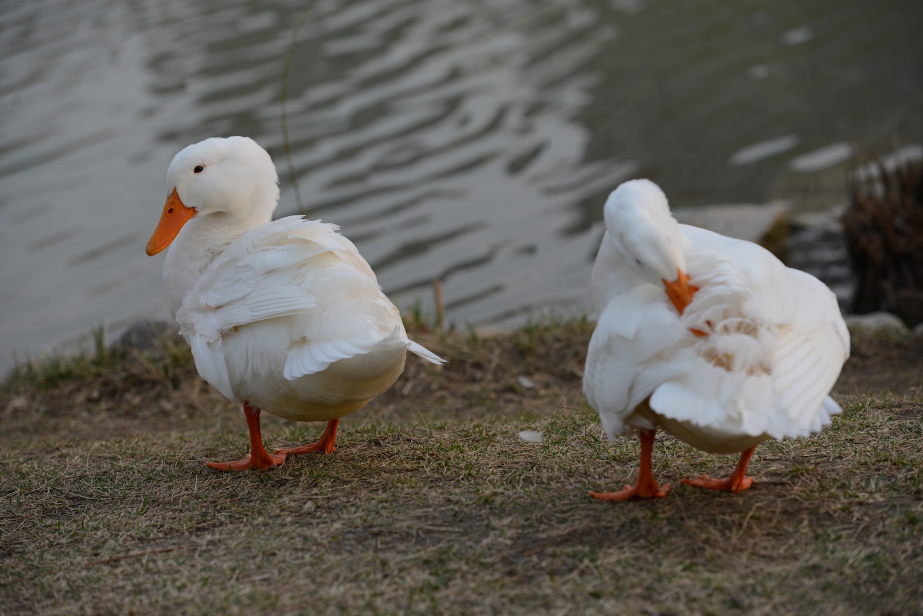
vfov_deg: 9.2
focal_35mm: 150
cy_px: 308
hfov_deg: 13.7
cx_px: 462
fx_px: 3847
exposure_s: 1/800
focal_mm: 150
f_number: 4.5
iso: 640
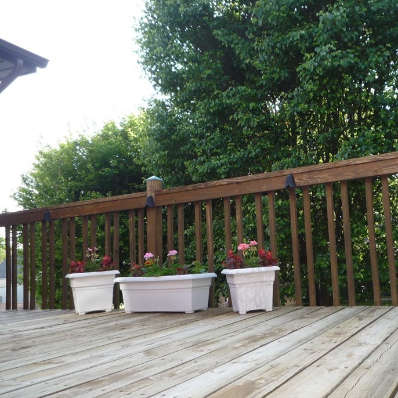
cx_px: 270
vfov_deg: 49.7
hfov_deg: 48.8
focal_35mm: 33
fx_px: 429
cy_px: 214
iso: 100
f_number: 2.8
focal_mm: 4.4
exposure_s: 1/200
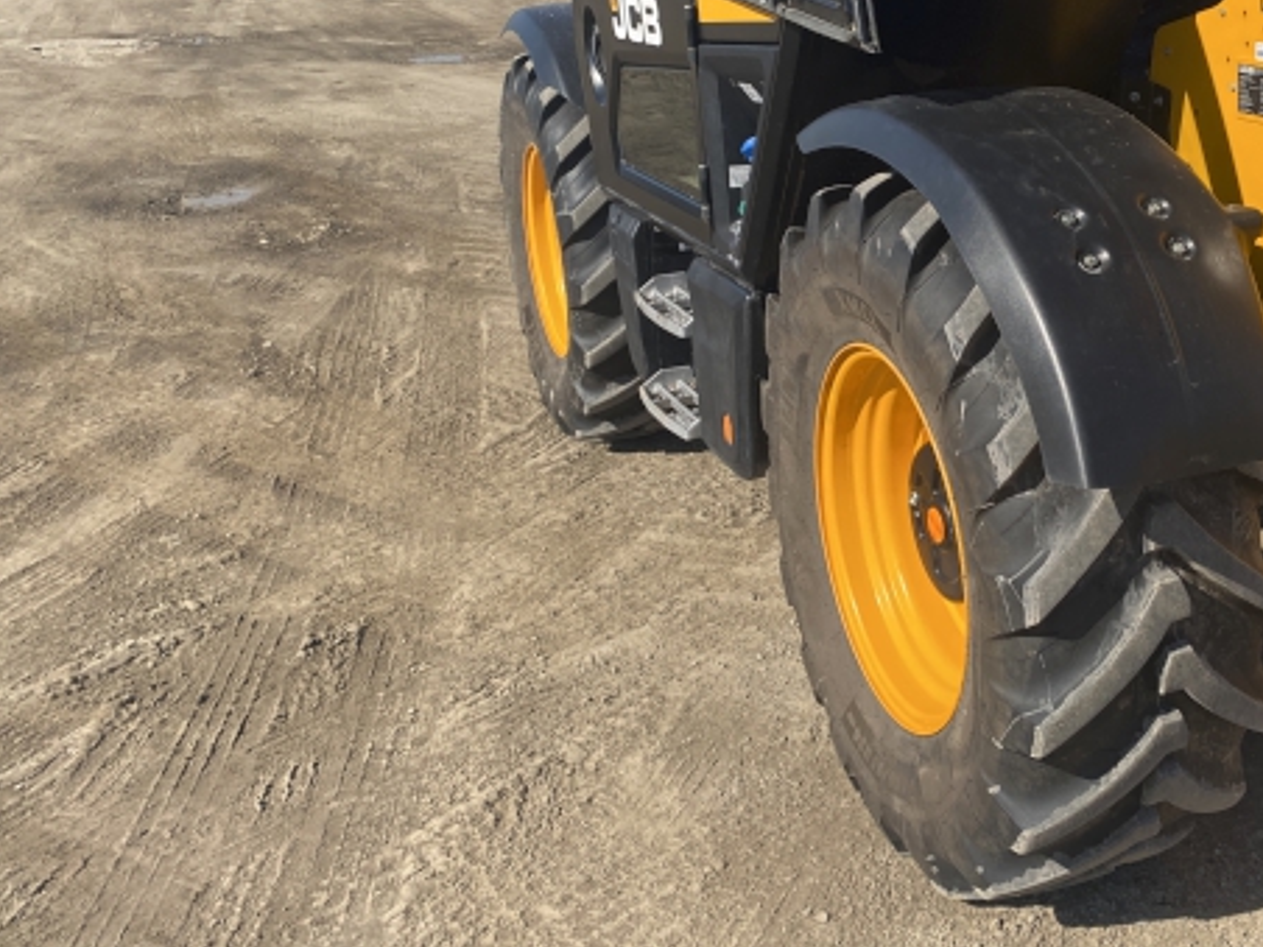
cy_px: 249
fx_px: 1678
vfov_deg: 31.0
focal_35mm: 46
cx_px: 1076
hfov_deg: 39.0
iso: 32
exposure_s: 1/2513
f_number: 1.8
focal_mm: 4.25
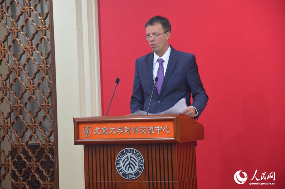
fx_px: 1126
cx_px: 142
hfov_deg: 14.4
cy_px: 94
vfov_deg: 9.6
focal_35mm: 142
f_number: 5.3
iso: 1600
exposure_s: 1/10
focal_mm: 95
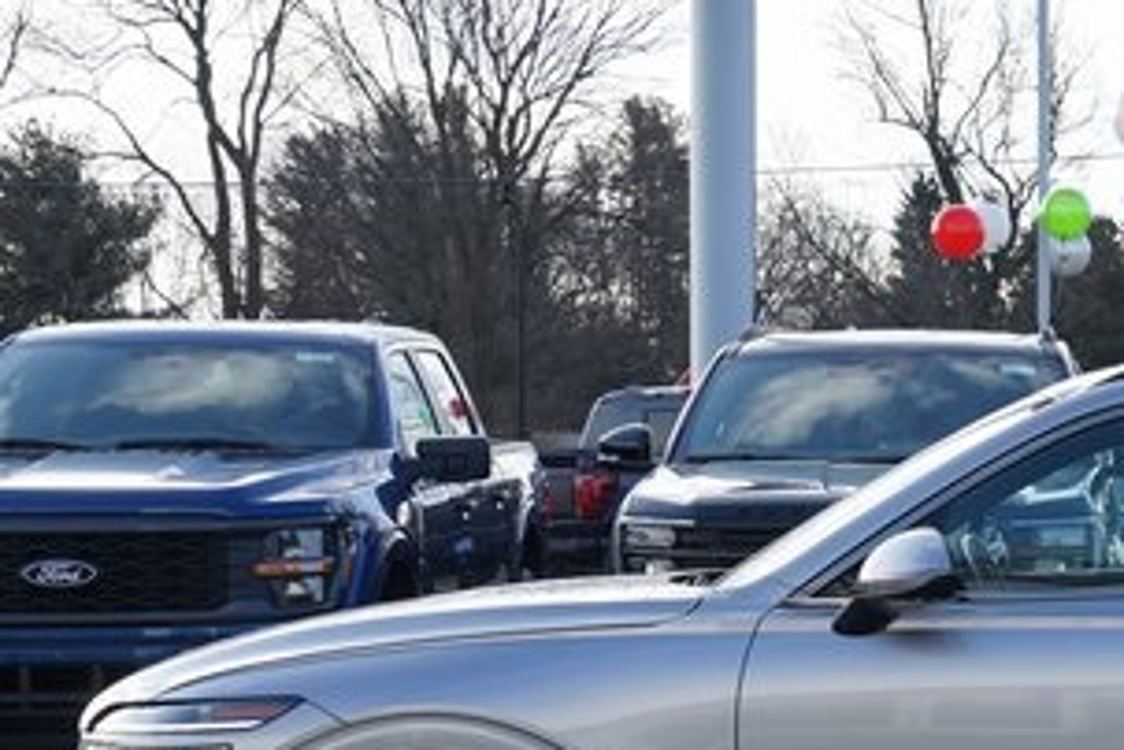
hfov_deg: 17.2
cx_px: 1183
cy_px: 618
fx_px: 3621
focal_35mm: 116
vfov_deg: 11.8
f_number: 8
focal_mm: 55
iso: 100
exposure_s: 1/100
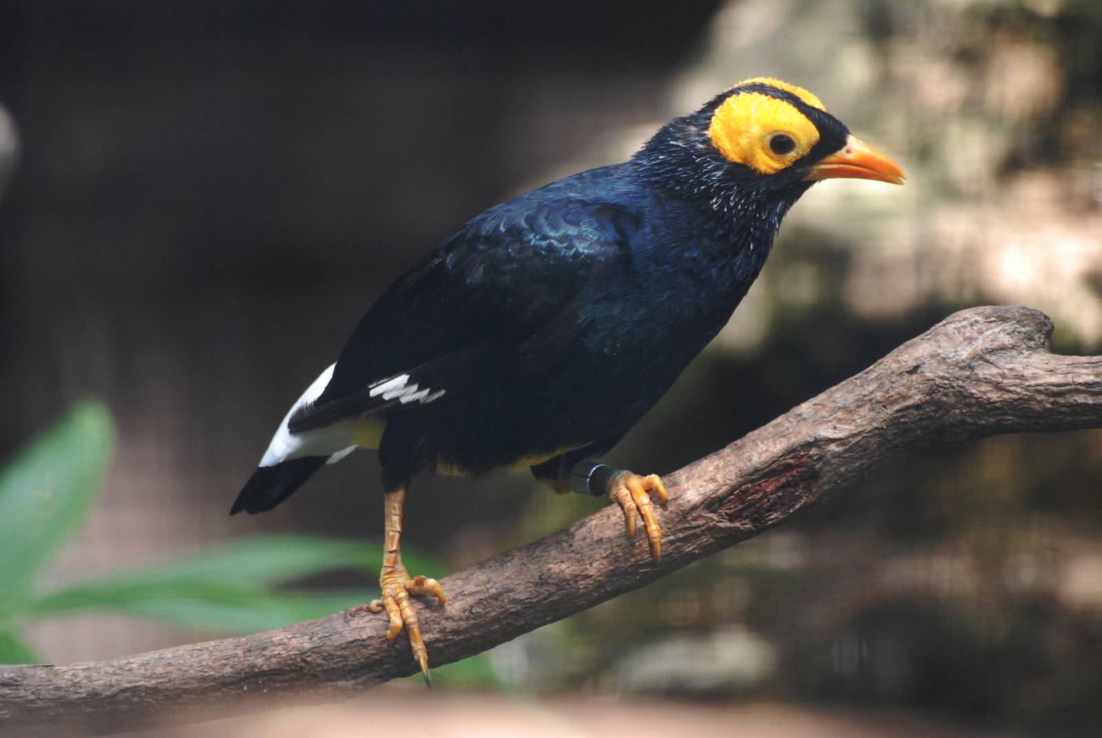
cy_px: 369
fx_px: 13791
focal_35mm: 450
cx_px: 551
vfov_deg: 3.1
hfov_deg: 4.6
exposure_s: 1/160
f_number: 5.6
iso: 1000
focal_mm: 300
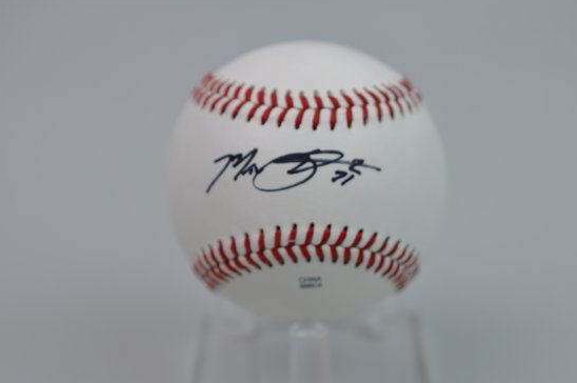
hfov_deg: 26.0
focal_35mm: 78
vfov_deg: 17.4
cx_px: 309
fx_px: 1249
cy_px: 228
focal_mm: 40
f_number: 4.5
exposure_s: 1/80
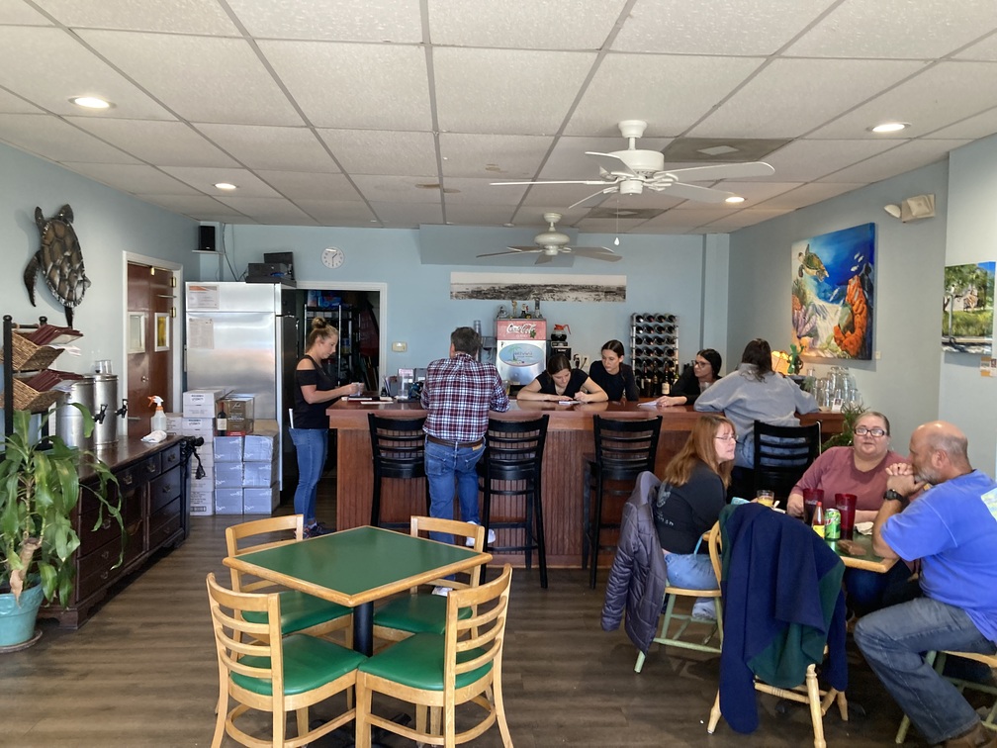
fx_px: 806
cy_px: 374
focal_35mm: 28
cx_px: 498
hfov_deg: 63.4
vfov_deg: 49.7
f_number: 1.8
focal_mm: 3.99
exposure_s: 1/60
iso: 160
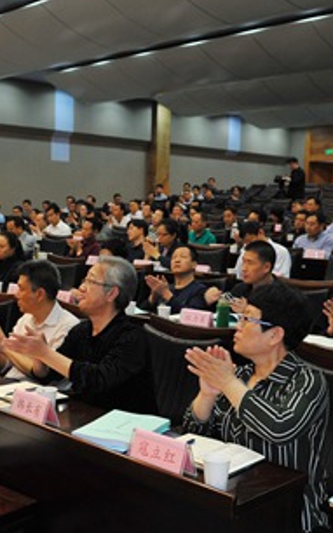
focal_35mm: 48
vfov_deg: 41.6
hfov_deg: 26.7
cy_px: 327
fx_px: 698
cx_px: 115
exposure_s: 1/60
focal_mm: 24
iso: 1250
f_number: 3.5
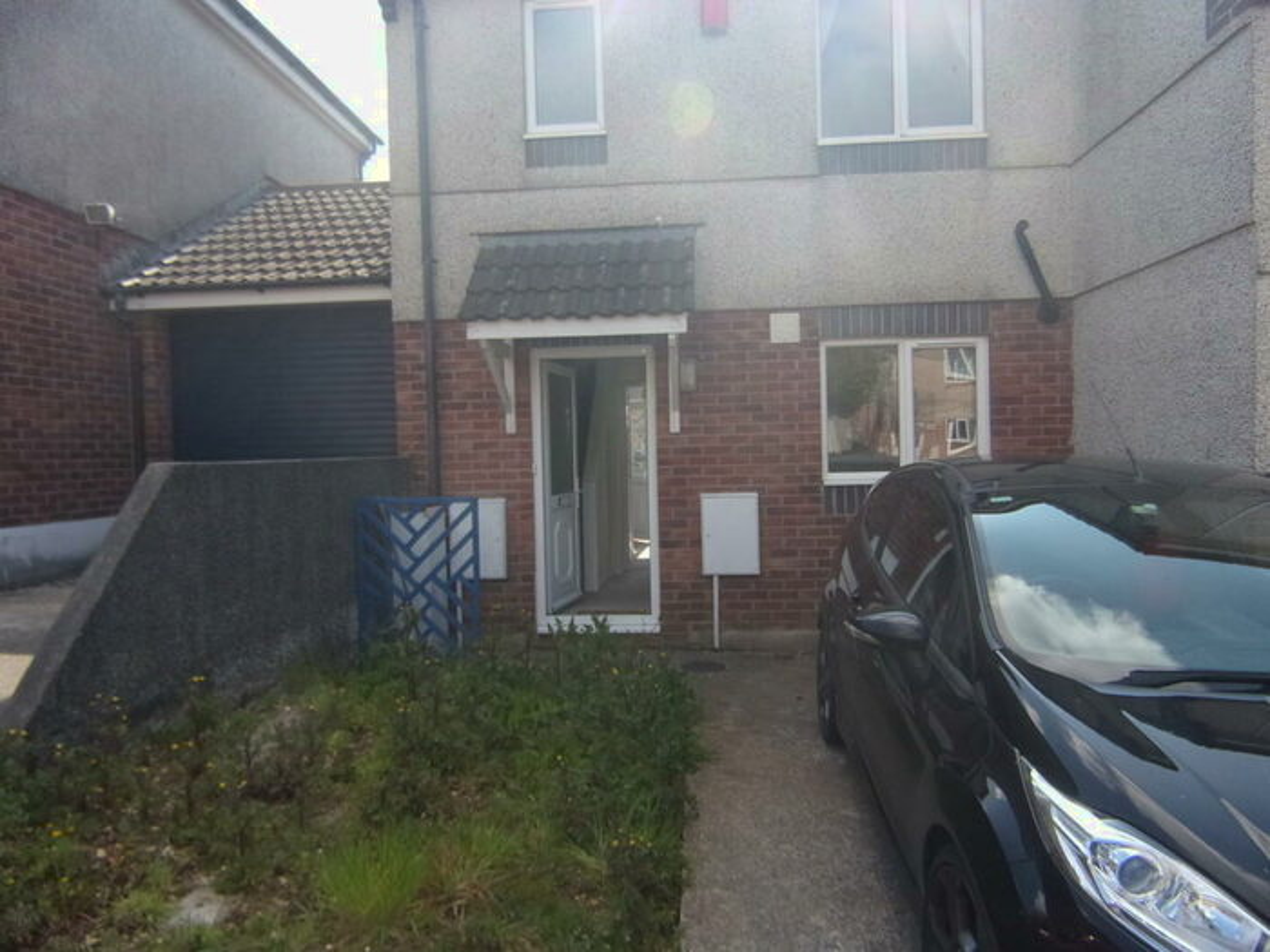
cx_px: 635
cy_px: 476
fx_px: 917
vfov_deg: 54.9
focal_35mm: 25
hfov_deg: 69.4
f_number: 3.5
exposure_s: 1/550
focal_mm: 4.5
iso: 80
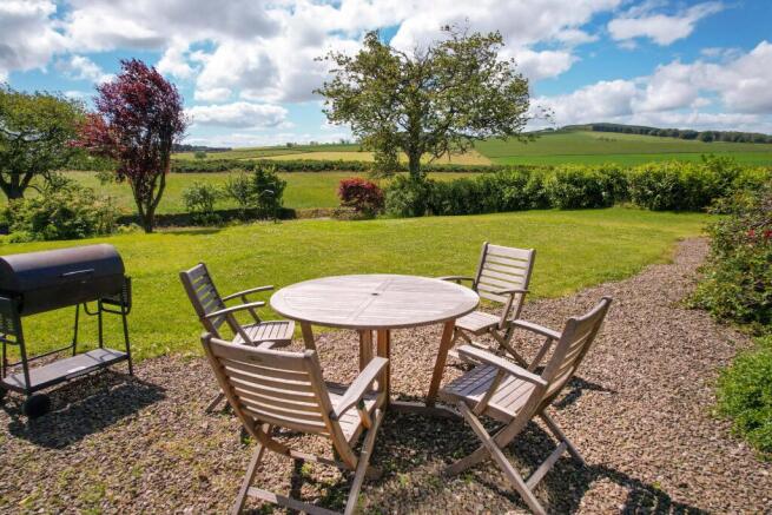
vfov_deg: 57.3
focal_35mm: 22
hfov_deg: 78.6
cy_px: 258
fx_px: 472
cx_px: 386
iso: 100
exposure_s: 1/320
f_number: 2.8
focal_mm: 8.38
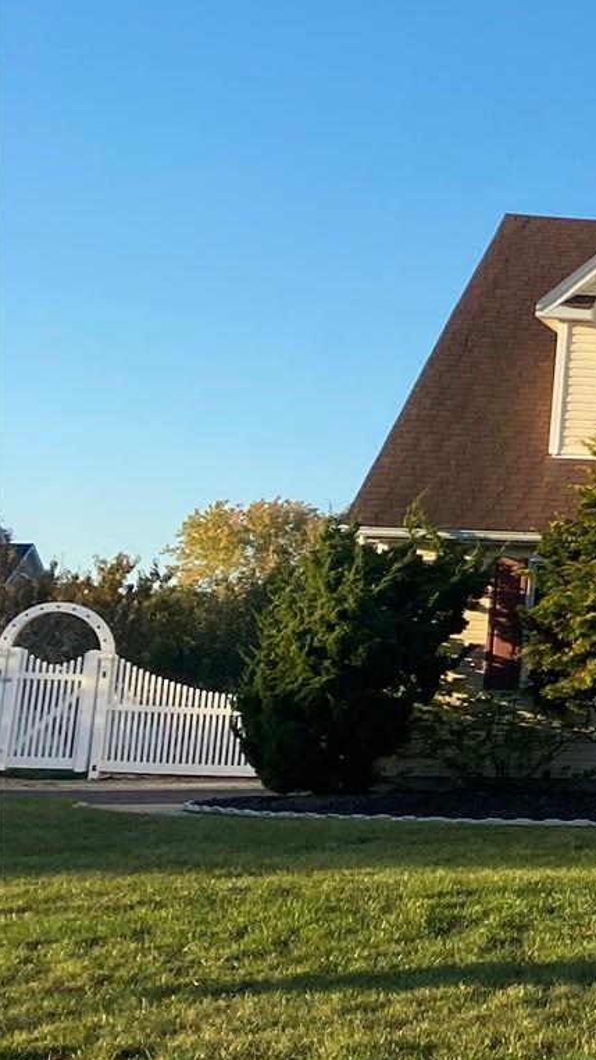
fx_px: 2136
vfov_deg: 27.8
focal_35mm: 76
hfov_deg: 12.5
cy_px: 410
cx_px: 1417
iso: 32
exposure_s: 1/1157
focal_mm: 4.25
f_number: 1.8
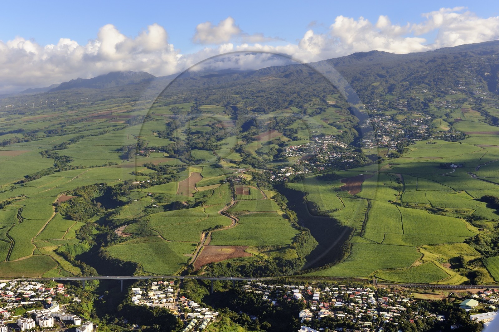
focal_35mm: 52
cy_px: 166
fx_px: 720
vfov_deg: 25.9
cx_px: 250
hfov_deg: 38.2
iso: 400
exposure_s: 1/800
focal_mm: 52
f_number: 7.1
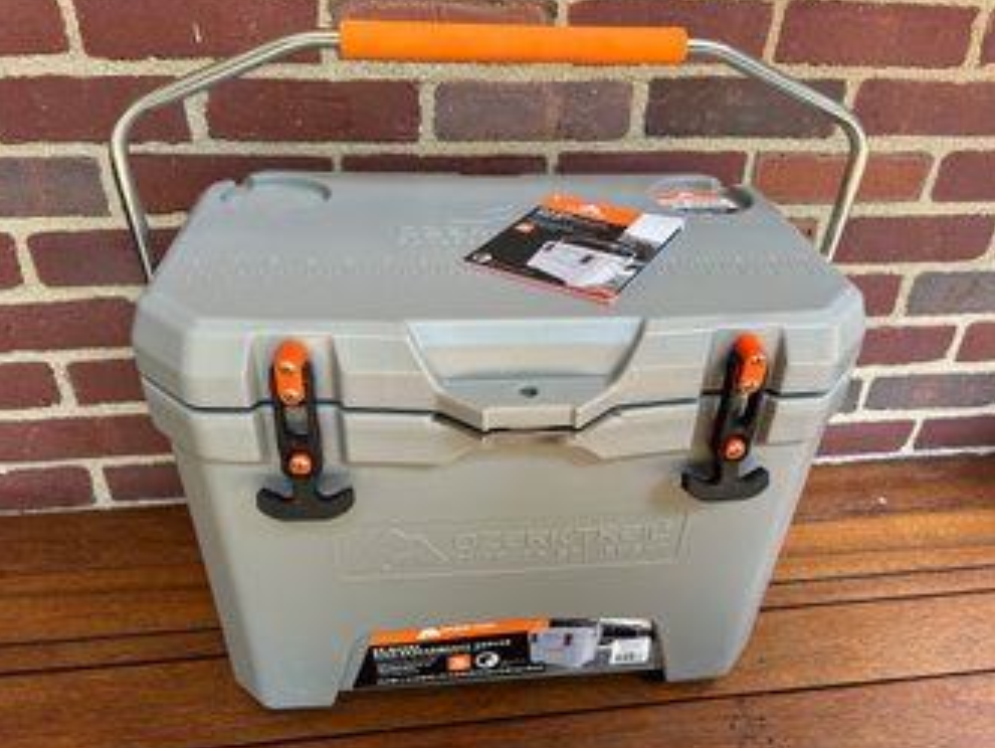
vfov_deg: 51.4
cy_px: 372
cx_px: 511
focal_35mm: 27
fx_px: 777
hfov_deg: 65.3
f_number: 1.5
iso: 40
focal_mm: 5.7
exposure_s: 1/121
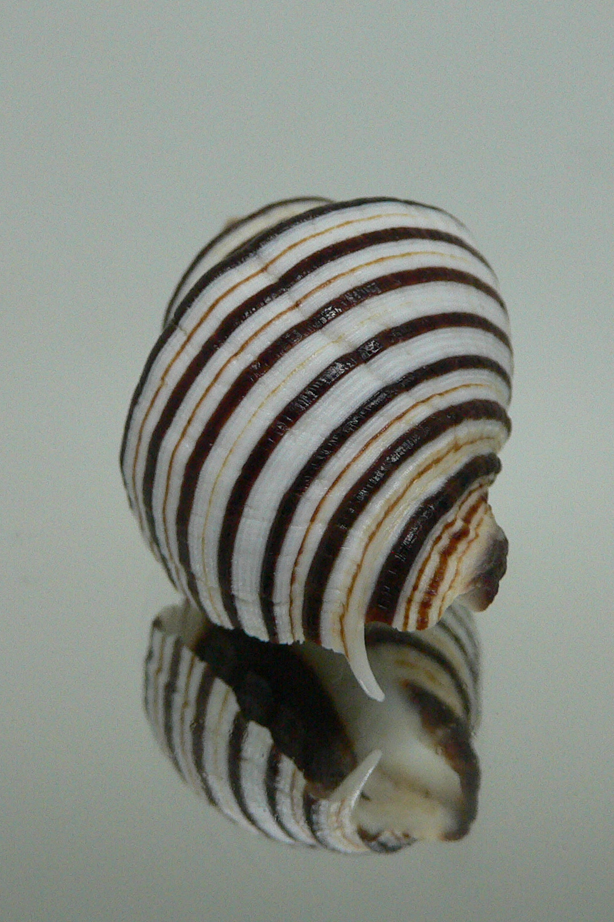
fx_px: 1254
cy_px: 460
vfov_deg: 40.4
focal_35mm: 49
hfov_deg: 27.5
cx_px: 324
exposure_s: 1/60
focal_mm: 4.6
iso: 200
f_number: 2.8
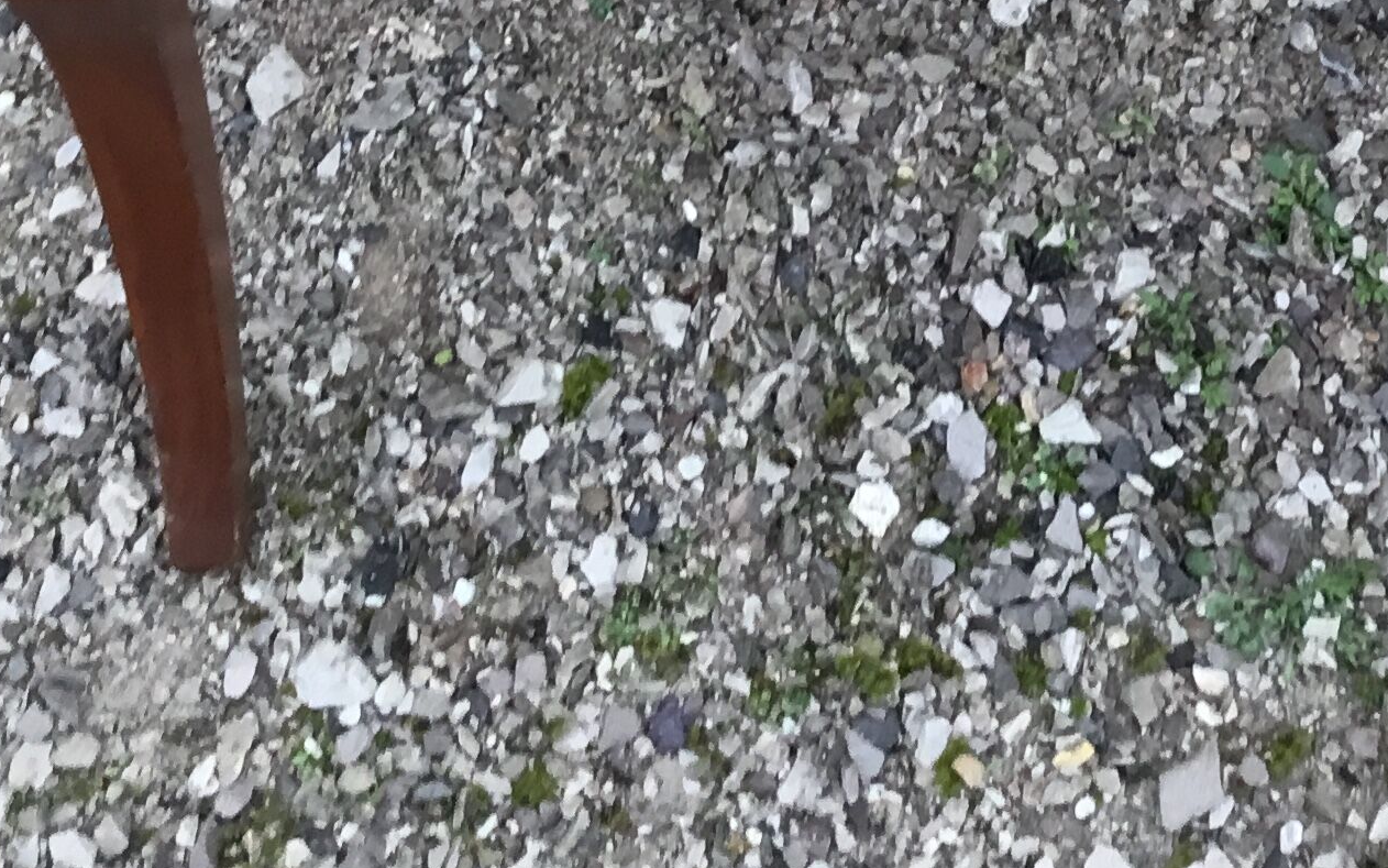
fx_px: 3216
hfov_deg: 24.4
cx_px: 753
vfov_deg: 13.5
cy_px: -763
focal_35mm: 85
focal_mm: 3.3
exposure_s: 1/33
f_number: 2.4
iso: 40
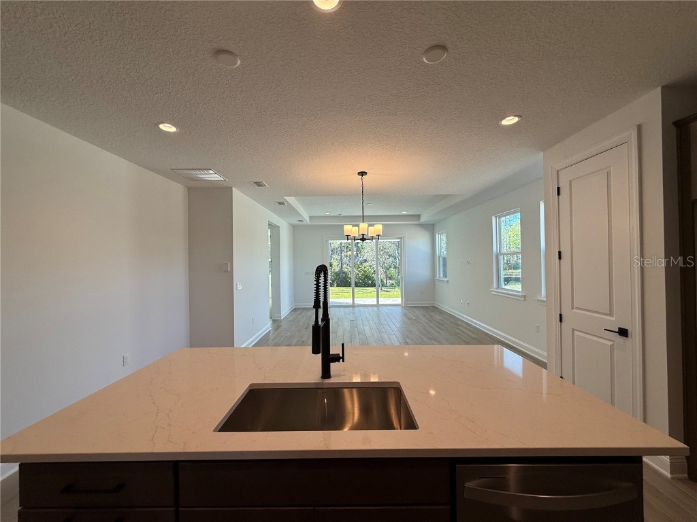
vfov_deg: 85.7
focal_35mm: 14
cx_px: 348
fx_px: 282
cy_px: 261
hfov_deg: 102.1
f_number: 2.2
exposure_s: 1/154
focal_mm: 2.22
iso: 64
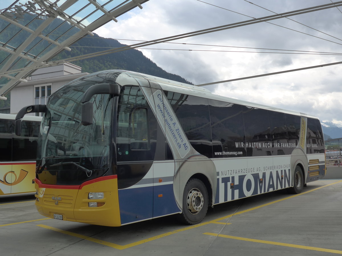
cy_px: 128
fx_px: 336
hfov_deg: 54.0
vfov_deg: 41.8
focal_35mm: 34
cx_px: 171
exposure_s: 1/640
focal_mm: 7
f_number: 4
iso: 160
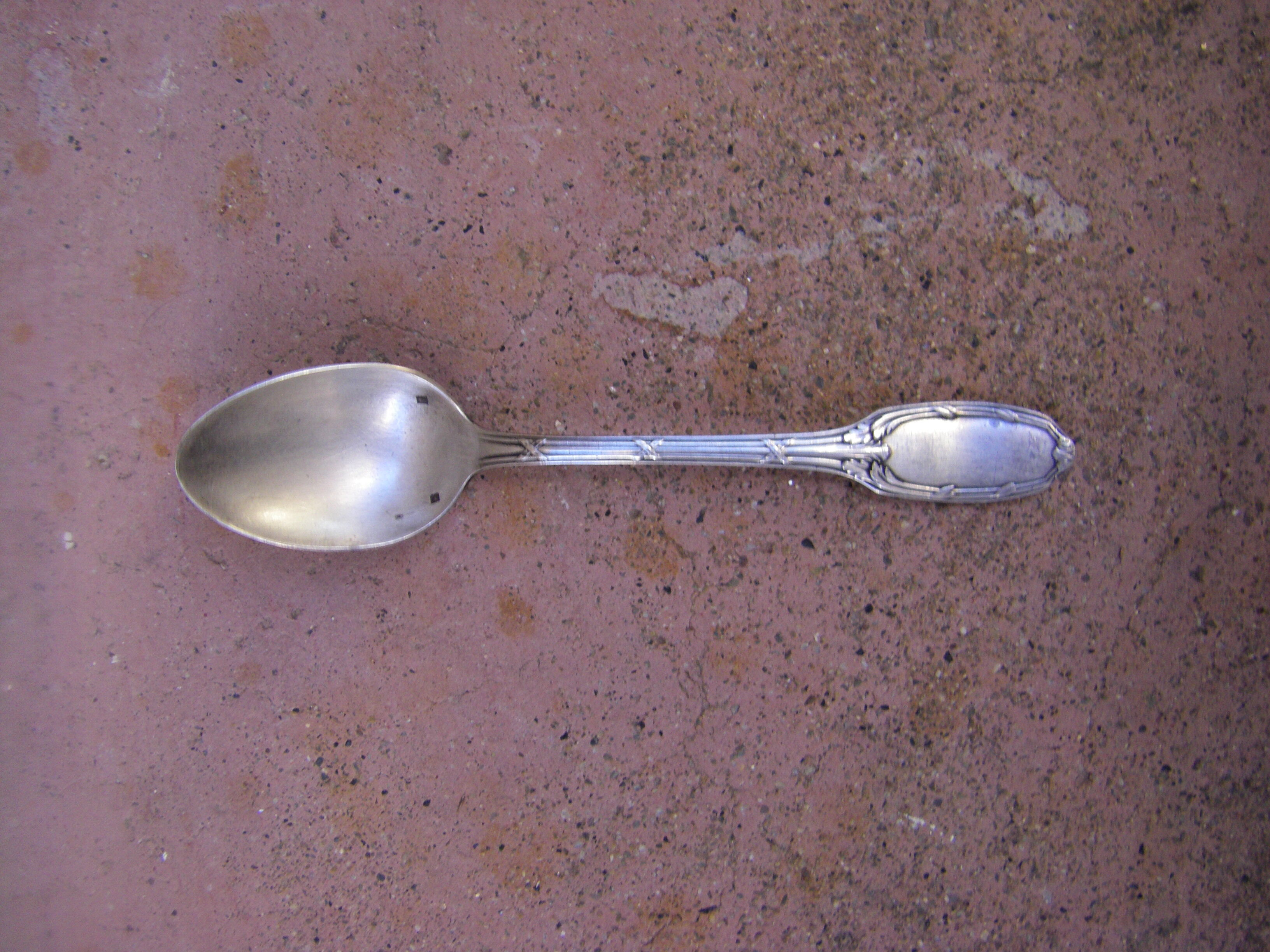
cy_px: 476
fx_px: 1394
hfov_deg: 49.0
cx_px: 635
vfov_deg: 37.7
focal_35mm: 38
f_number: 3.5
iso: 200
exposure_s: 1/50
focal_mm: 6.3
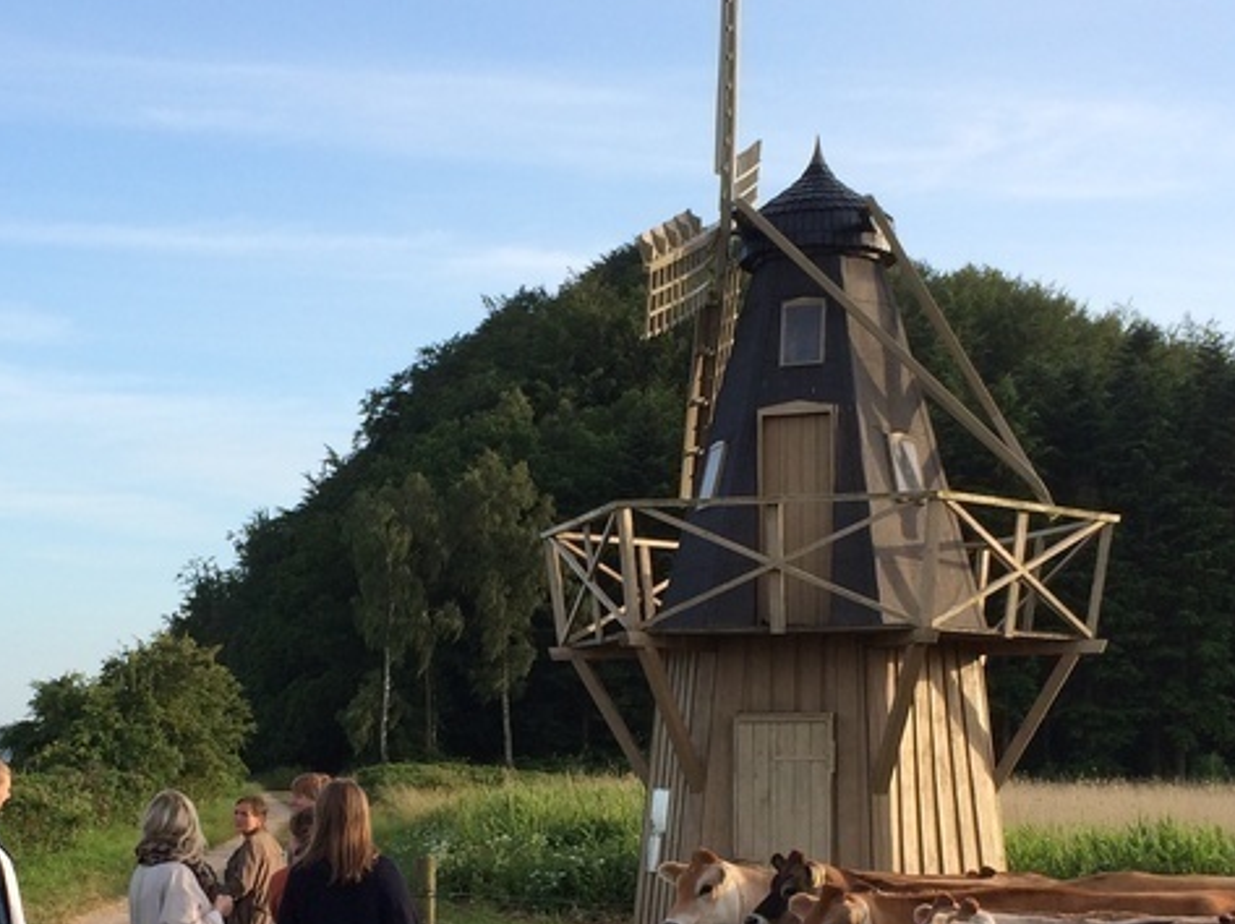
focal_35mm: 65
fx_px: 2317
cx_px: 491
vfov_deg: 22.3
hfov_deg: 29.8
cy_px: 710
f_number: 2.2
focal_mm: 4.12
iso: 32
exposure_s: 1/631
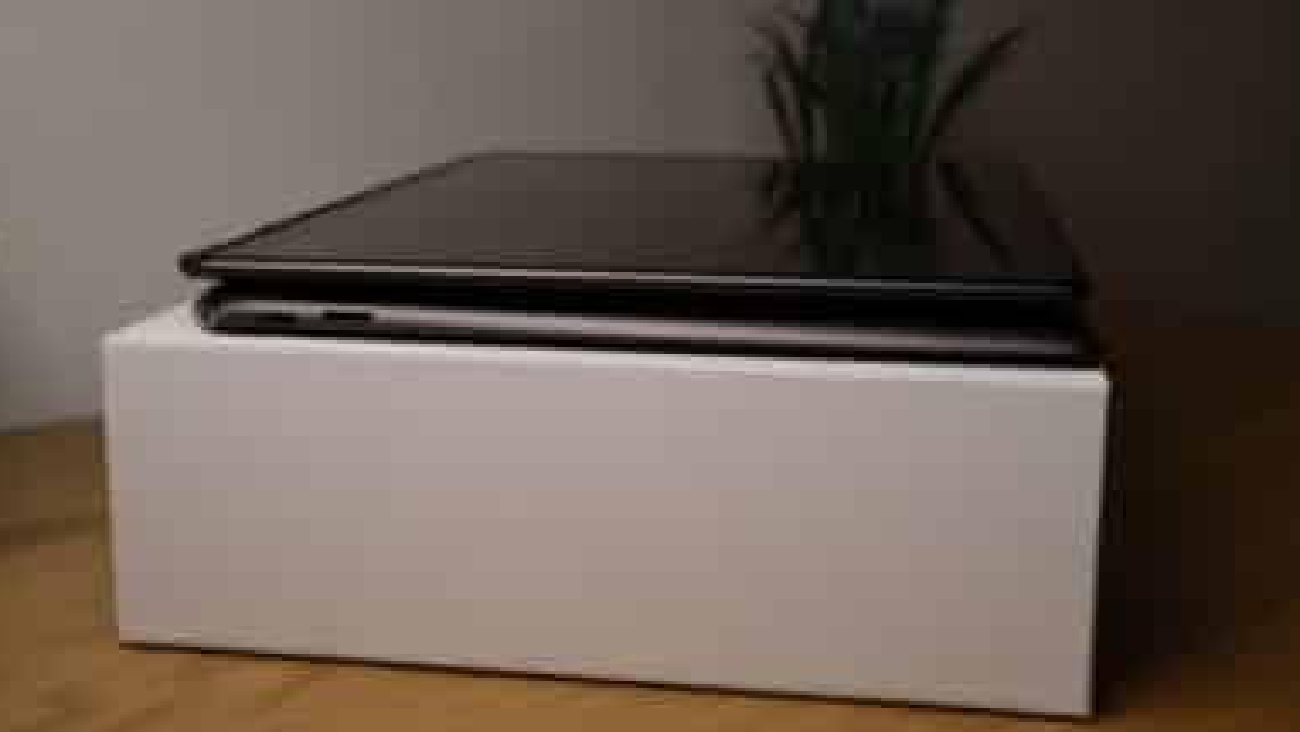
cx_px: 647
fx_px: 1620
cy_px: 334
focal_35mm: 47
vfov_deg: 25.4
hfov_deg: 43.7
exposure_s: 1/110
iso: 160
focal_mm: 29.2
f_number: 5.6
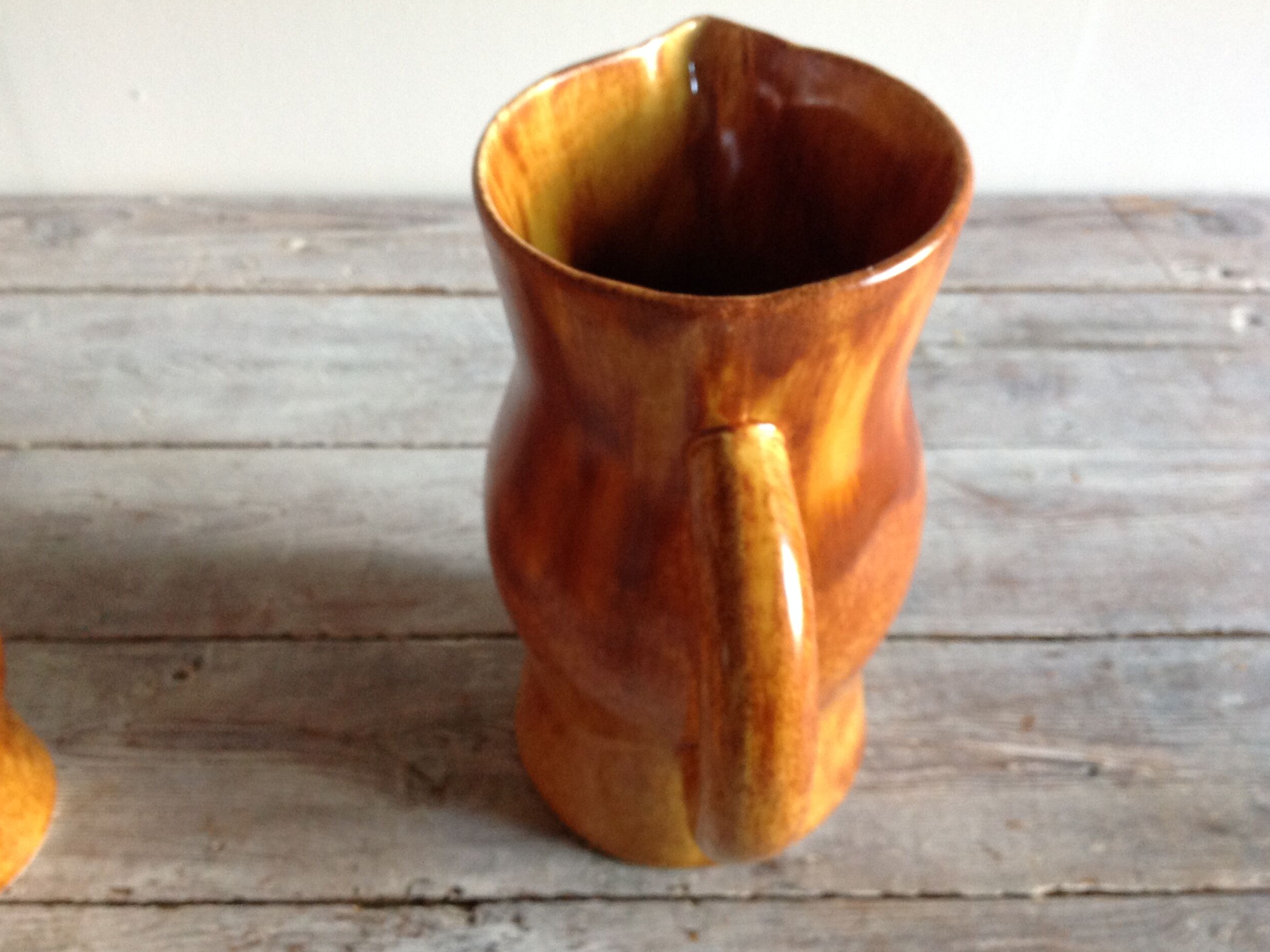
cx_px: 626
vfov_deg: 39.7
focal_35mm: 36
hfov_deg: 51.4
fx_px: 1321
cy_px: 476
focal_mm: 4.28
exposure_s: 1/15
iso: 160
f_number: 2.4
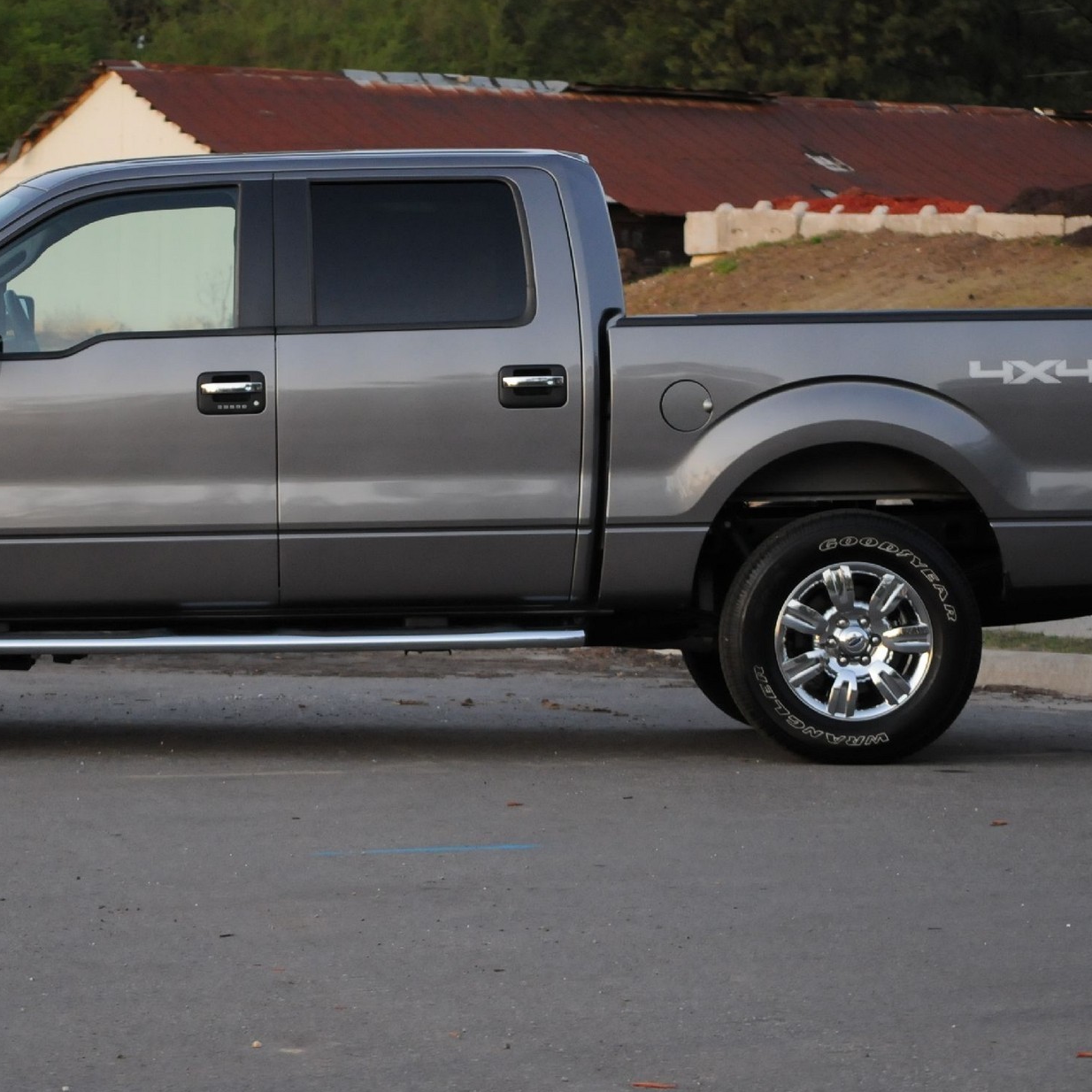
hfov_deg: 12.3
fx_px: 5063
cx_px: 336
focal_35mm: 142
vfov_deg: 12.3
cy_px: 377
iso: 800
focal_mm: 55
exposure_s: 1/15
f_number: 4
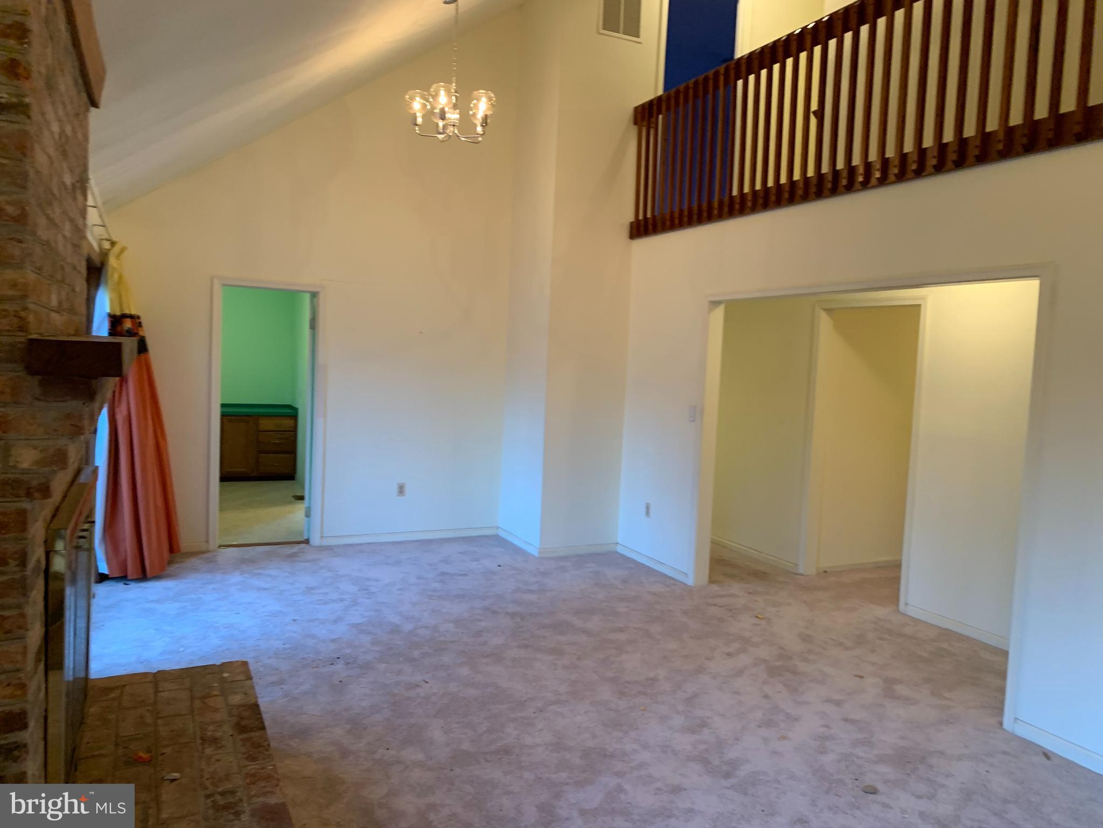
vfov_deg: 53.1
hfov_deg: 67.3
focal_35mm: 26
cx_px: 552
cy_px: 414
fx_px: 828
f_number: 1.8
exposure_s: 1/60
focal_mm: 4.25
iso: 200
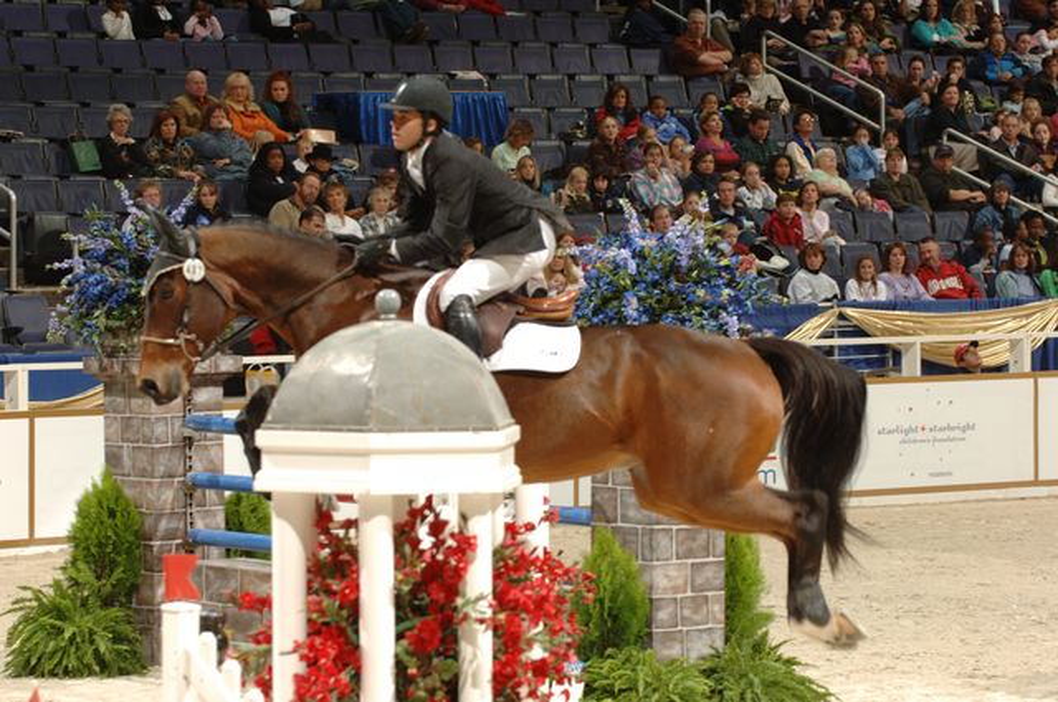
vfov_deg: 7.9
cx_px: 529
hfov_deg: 11.8
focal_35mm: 174
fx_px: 5107
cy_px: 351
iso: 200
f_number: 4.5
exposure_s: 1/250
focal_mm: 116
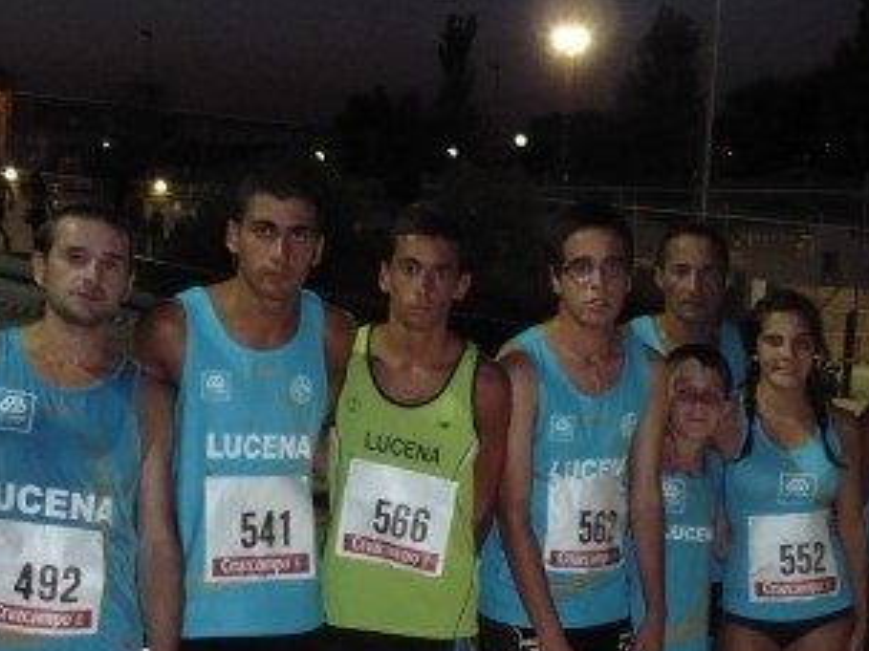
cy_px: 617
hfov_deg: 26.3
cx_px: 456
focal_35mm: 74
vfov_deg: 19.4
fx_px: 1857
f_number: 2.8
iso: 320
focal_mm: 5.8
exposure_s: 1/30
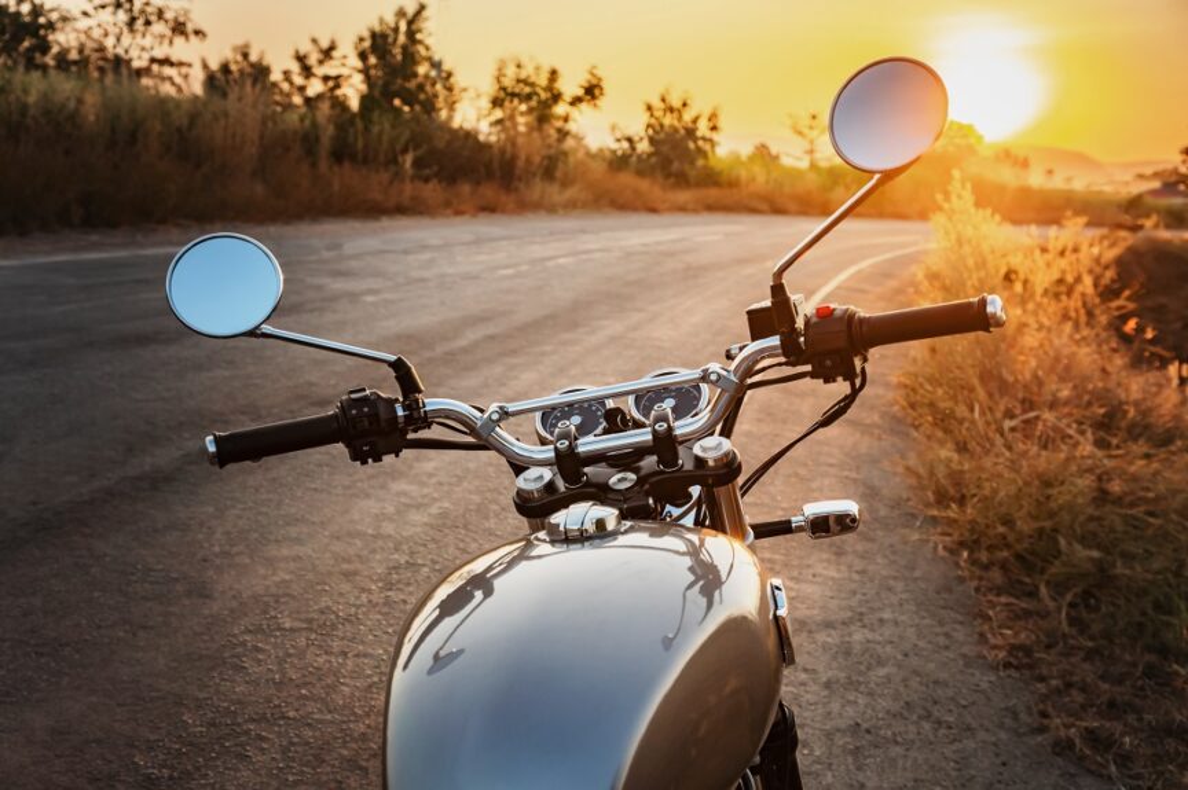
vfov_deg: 31.9
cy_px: 395
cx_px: 594
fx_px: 1385
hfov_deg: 46.4
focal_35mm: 42
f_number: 4
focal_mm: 28
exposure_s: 1/320
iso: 100
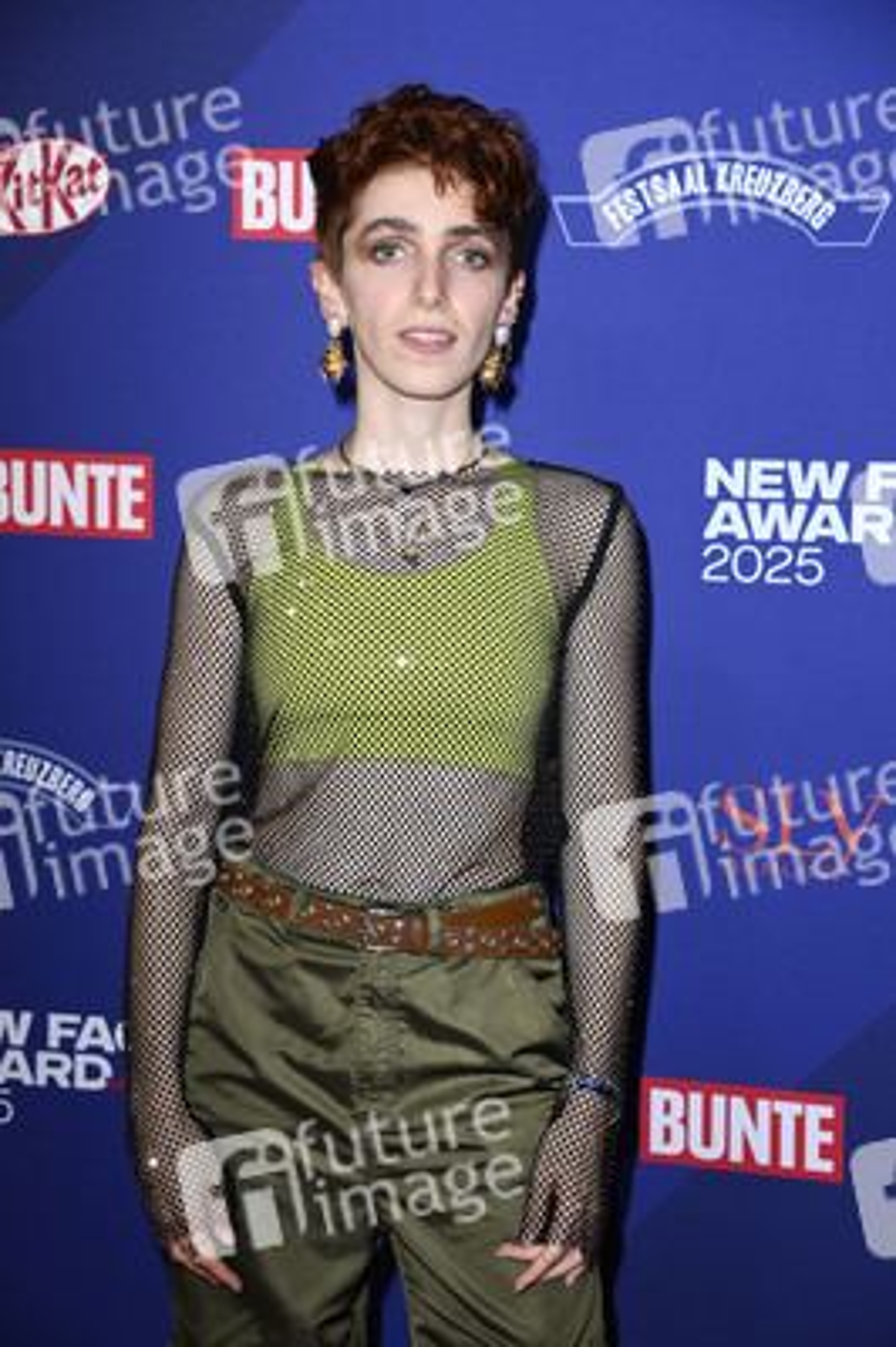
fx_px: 3066
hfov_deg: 16.6
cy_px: 674
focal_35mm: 82
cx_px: 448
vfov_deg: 24.8
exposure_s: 1/250
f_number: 5.6
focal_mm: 82
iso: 500
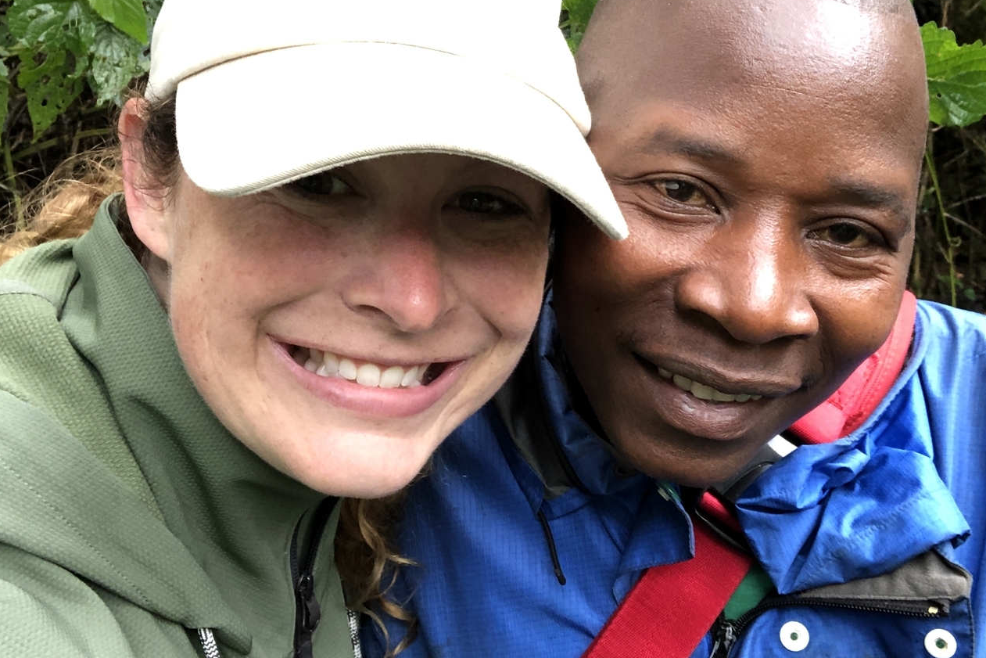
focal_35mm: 45
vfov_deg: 29.7
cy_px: 242
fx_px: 1233
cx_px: 497
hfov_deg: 43.6
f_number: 2.2
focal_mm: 2.87
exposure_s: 1/60
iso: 160
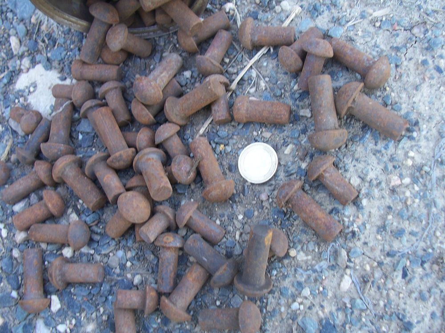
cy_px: 166
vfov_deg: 40.7
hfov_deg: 52.6
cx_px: 222
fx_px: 450
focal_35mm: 35
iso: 100
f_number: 2.8
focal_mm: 6
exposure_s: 1/30
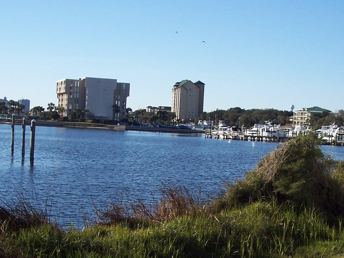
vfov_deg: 19.3
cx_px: 211
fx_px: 755
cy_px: 170
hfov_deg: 25.6
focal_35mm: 76
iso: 100
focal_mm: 8
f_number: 3.4
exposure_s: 1/750
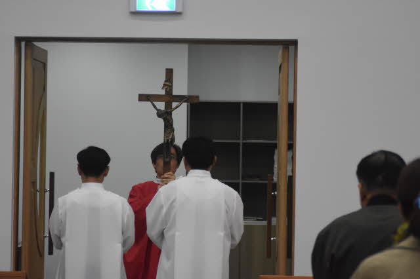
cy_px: 140
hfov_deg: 13.0
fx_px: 1836
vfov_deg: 8.7
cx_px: 210
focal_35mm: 158
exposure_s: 1/250
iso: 2500
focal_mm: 105
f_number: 4.5
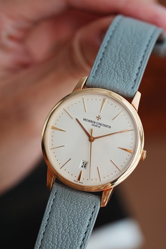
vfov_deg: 13.9
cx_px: 94
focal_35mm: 148
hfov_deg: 9.3
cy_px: 142
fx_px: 1022
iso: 1250
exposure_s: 1/250
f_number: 2.8
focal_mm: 105
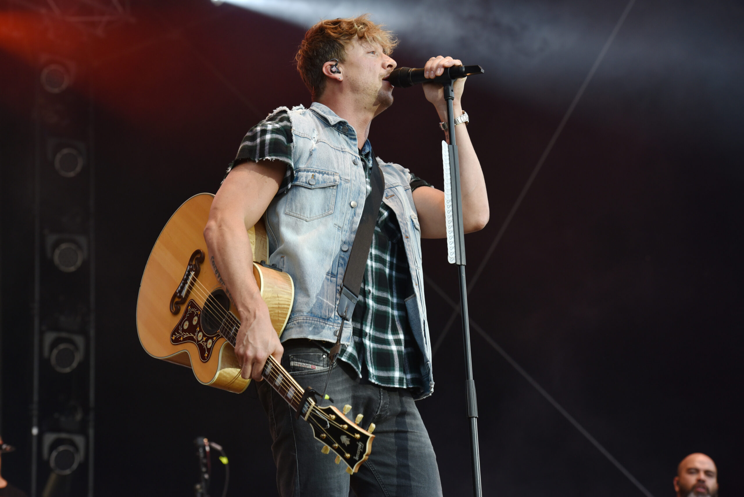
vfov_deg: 12.2
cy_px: 248
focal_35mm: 112
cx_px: 372
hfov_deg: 18.3
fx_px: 2315
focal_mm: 112
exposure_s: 1/160
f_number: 5.6
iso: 400
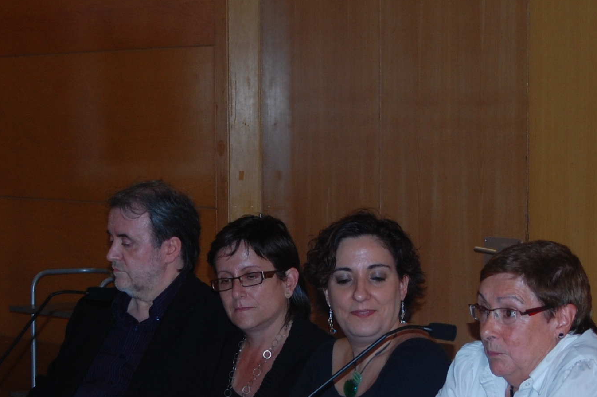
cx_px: 253
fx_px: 2220
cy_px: 342
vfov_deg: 10.2
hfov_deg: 15.3
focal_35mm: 134
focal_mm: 40
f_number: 5
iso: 400
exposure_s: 1/60
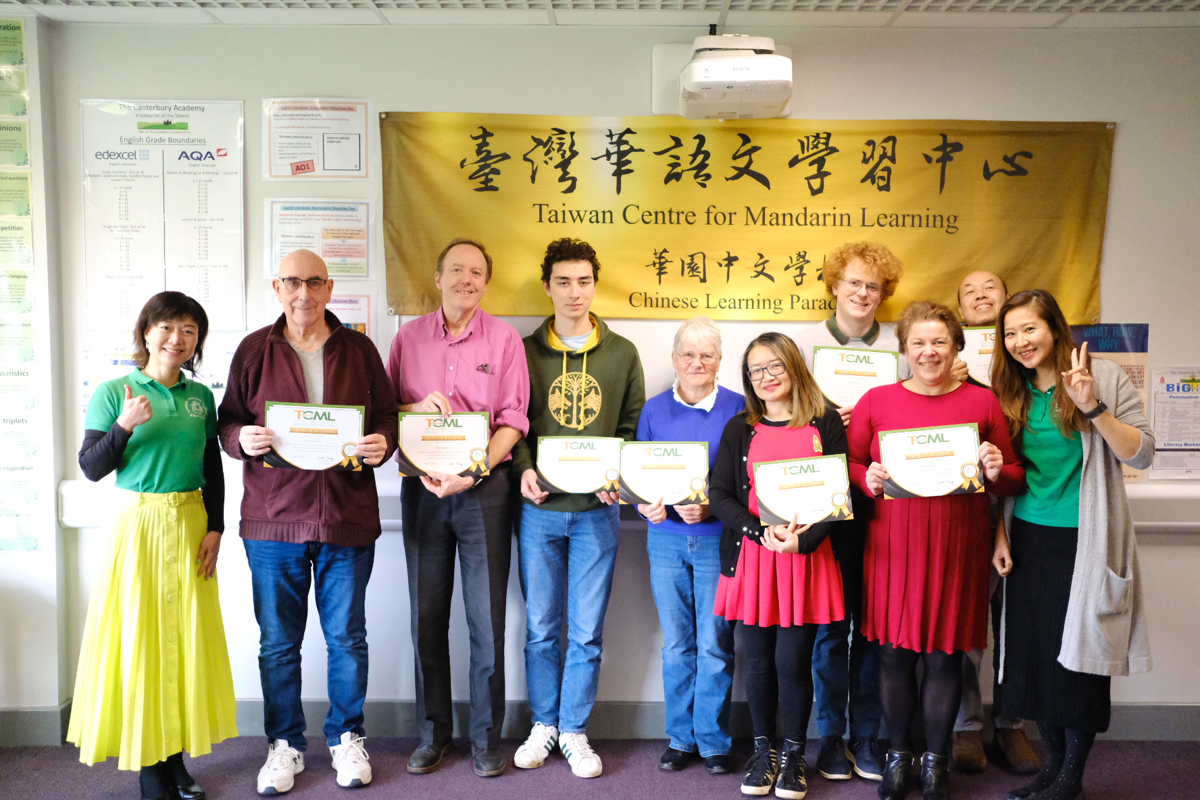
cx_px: 600
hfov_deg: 54.4
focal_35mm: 35
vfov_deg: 37.9
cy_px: 400
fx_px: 1167
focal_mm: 23
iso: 10000
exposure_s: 1/1000
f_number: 2
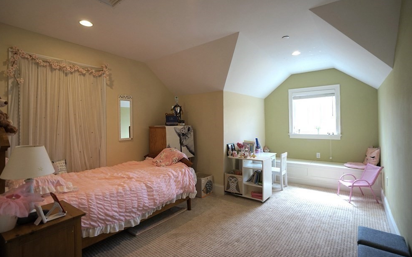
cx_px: 206
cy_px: 121
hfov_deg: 94.4
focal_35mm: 17
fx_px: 191
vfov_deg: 68.0
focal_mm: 16
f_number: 4
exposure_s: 1/160
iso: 500
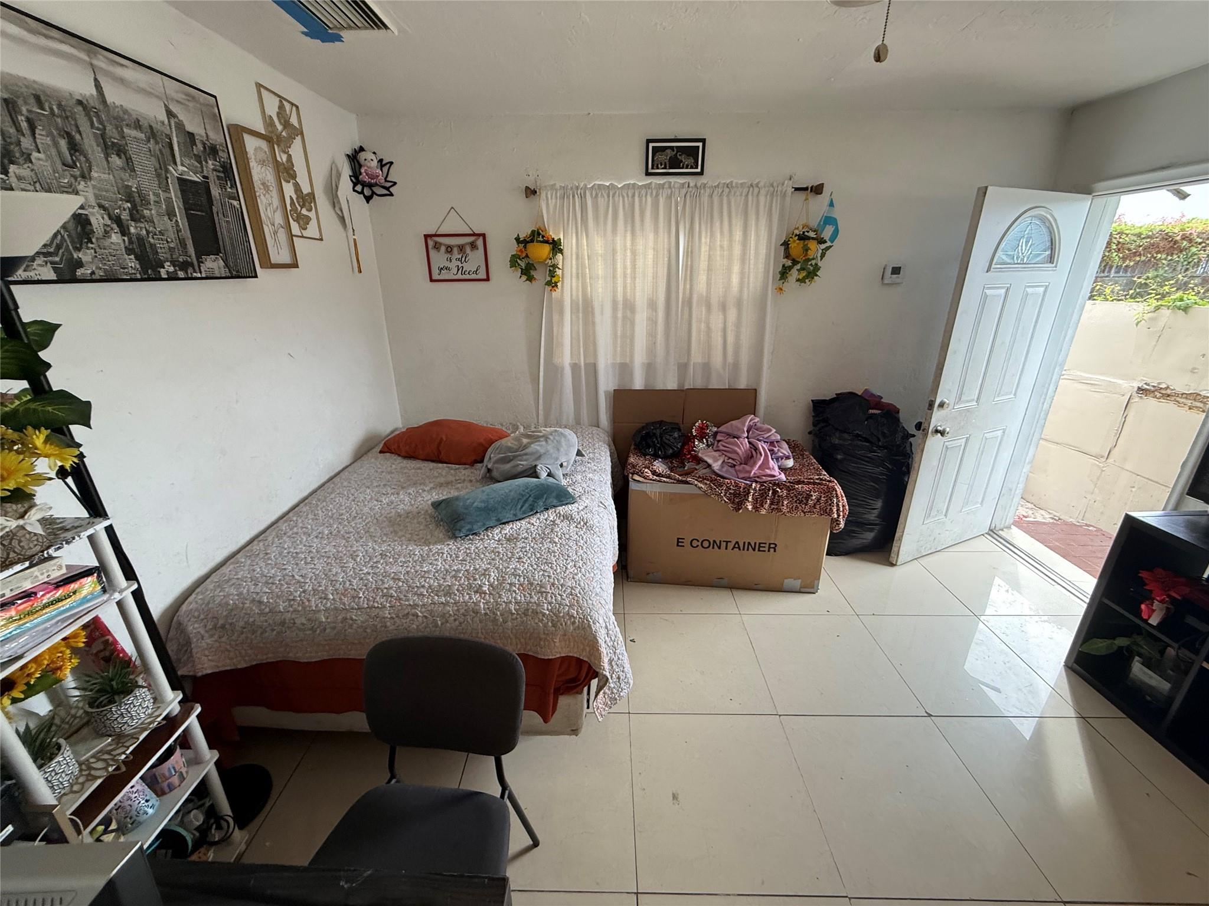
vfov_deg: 85.7
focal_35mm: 14
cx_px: 604
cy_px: 453
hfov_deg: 102.1
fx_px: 489
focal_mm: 2.22
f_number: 2.2
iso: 200
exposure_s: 1/60
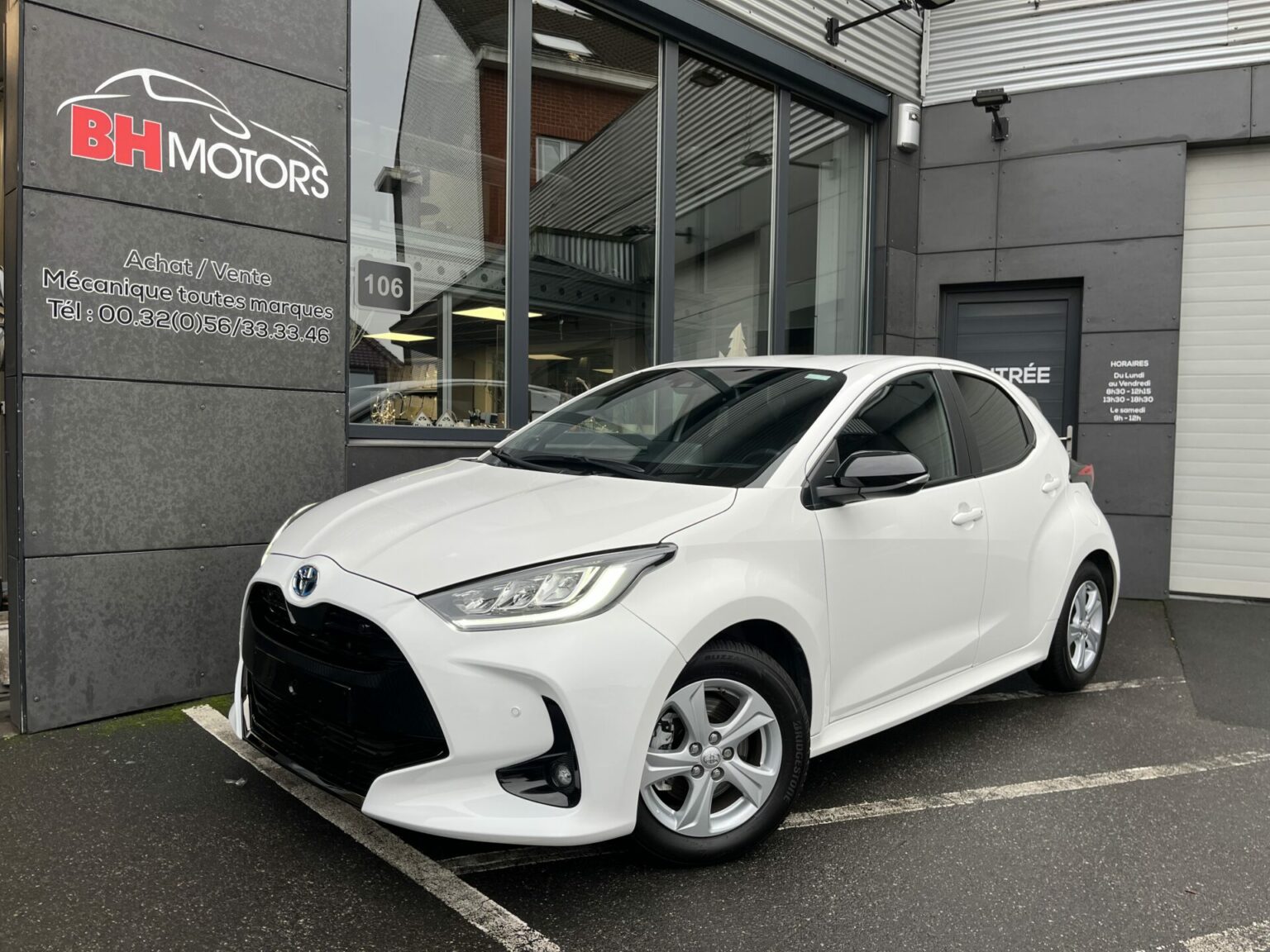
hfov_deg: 67.3
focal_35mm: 26
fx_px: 954
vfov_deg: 53.1
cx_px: 635
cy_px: 476
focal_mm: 5.1
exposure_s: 1/222
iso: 40
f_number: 1.6
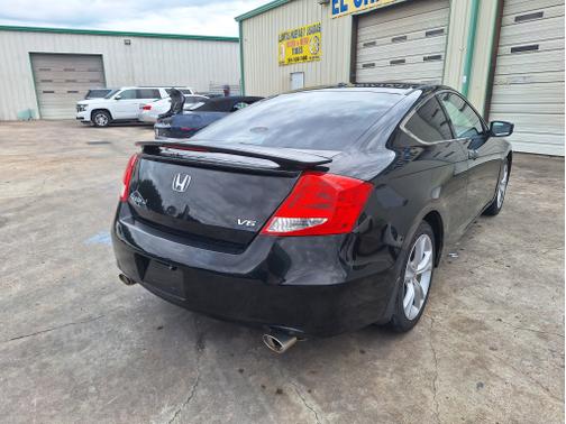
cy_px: 212
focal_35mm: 23
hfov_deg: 73.9
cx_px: 283
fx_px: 376
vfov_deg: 58.9
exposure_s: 1/1314
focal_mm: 5.54
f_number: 1.8
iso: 40
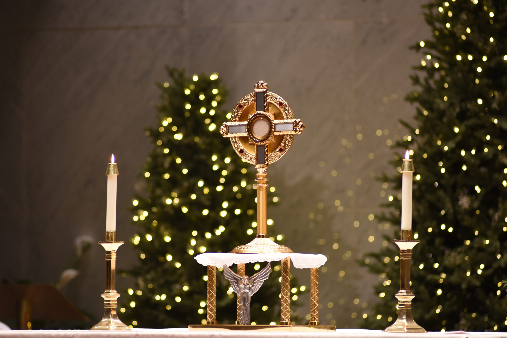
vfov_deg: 5.2
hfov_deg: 7.8
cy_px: 169
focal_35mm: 262
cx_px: 254
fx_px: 3697
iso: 400
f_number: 2.8
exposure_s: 1/50
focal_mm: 175
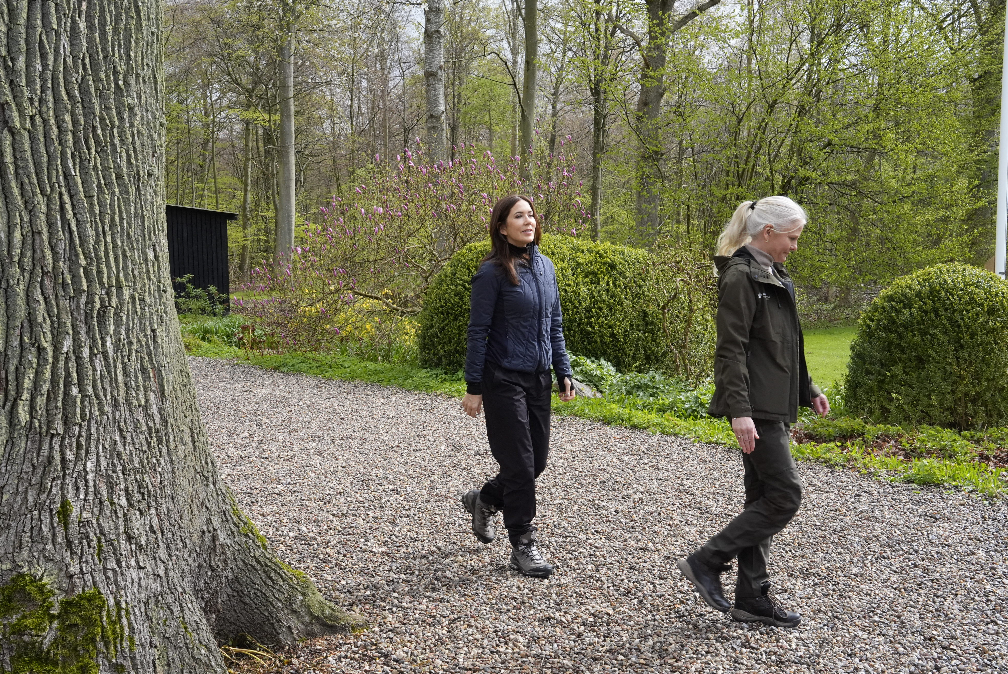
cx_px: 504
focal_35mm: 38
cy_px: 337
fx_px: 1065
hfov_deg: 50.7
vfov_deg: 35.1
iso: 2000
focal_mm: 38
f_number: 18
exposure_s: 1/250
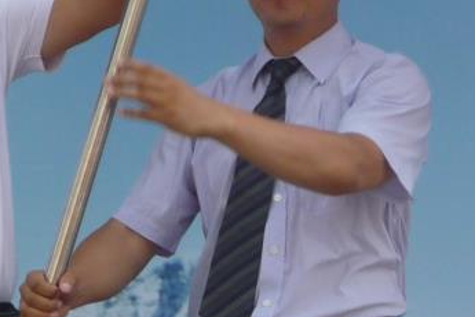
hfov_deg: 7.3
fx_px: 3694
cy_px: 164
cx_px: 406
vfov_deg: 4.9
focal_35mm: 280
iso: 100
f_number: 4.4
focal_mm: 9.8
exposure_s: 1/250
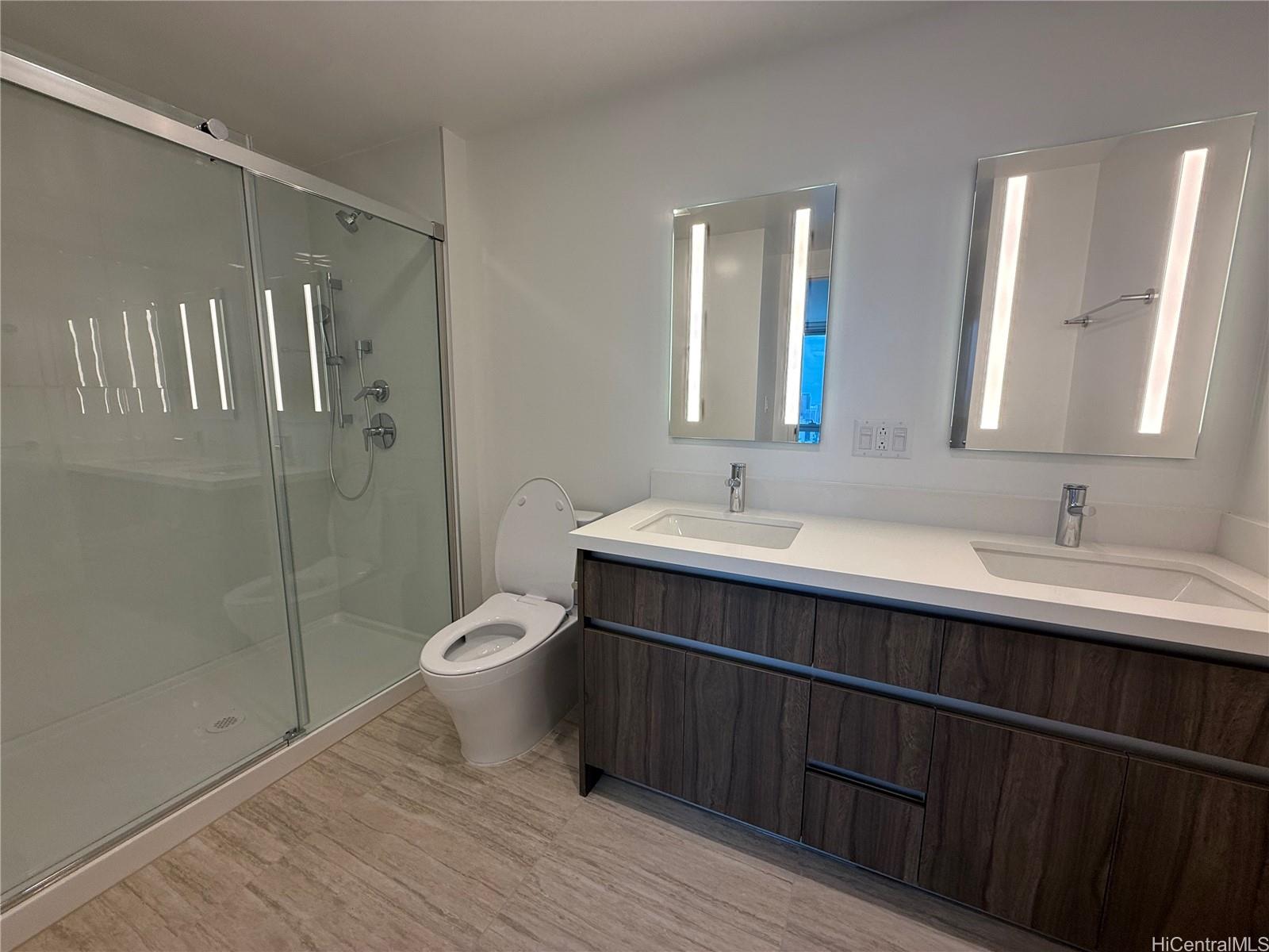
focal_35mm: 14
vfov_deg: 85.7
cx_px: 634
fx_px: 513
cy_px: 476
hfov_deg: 102.1
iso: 64
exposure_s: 1/129
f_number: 2.2
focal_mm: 2.22
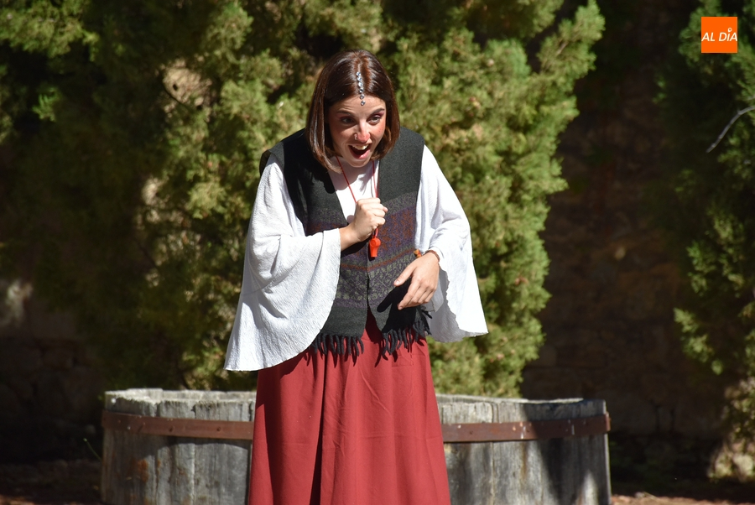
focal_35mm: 210
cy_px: 252
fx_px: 4408
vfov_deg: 6.6
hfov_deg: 9.8
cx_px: 378
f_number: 5.6
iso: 400
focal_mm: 140
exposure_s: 1/1600
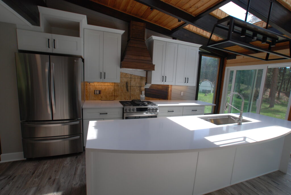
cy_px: 98
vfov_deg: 72.2
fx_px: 134
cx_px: 146
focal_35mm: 16
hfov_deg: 94.9
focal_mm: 11
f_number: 7.1
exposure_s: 1/200
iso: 250
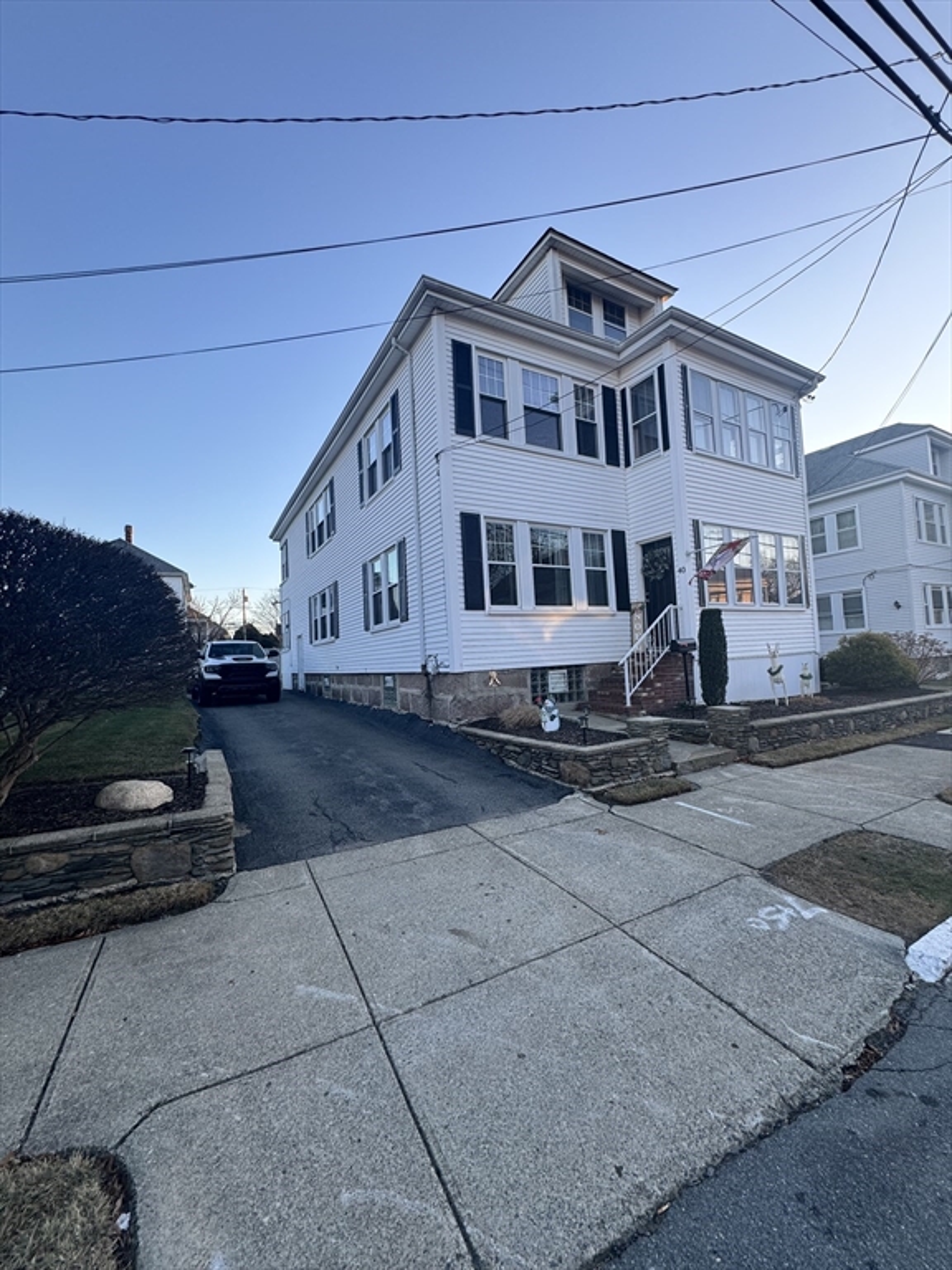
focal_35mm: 14
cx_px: 476
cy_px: 635
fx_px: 513
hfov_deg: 85.7
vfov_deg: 102.1
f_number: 2.2
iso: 40
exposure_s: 1/100
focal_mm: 2.22
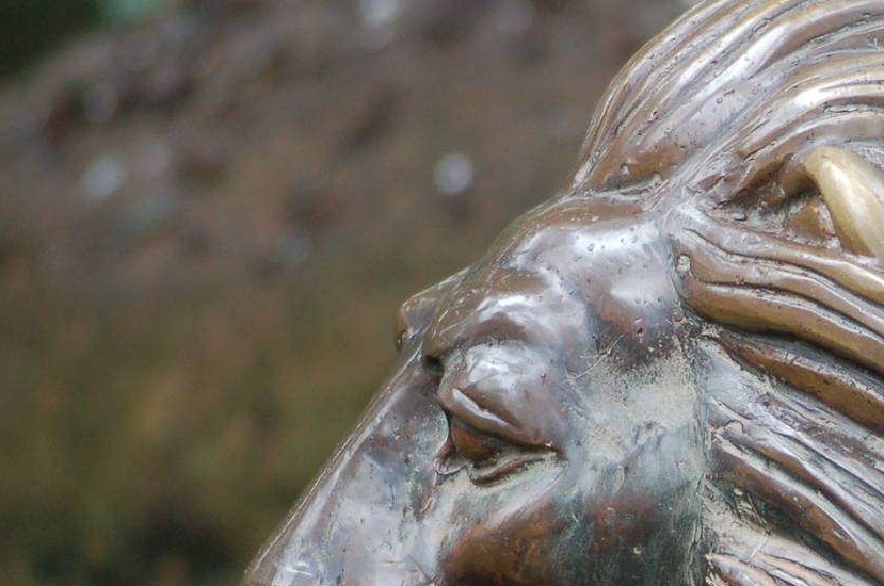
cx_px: 816
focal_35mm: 463
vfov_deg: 3.0
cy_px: 420
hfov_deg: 4.5
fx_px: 11351
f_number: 5
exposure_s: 1/125
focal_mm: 160
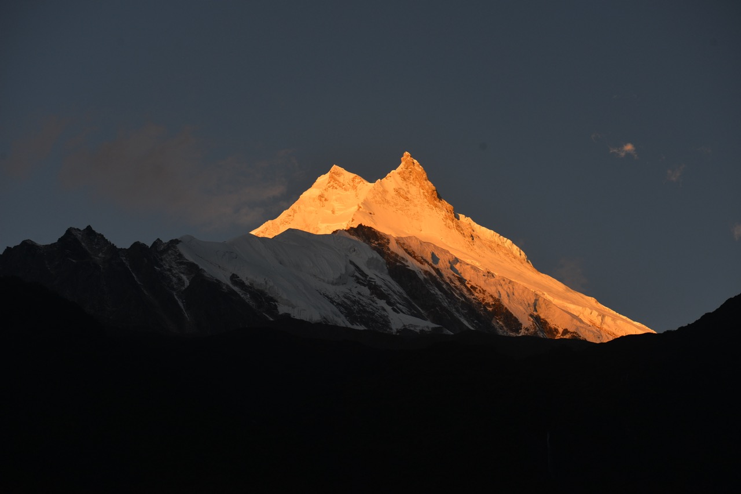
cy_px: 247
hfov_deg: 19.5
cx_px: 370
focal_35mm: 105
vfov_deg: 13.0
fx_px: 2162
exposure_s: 1/100
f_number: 7.1
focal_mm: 105
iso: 160
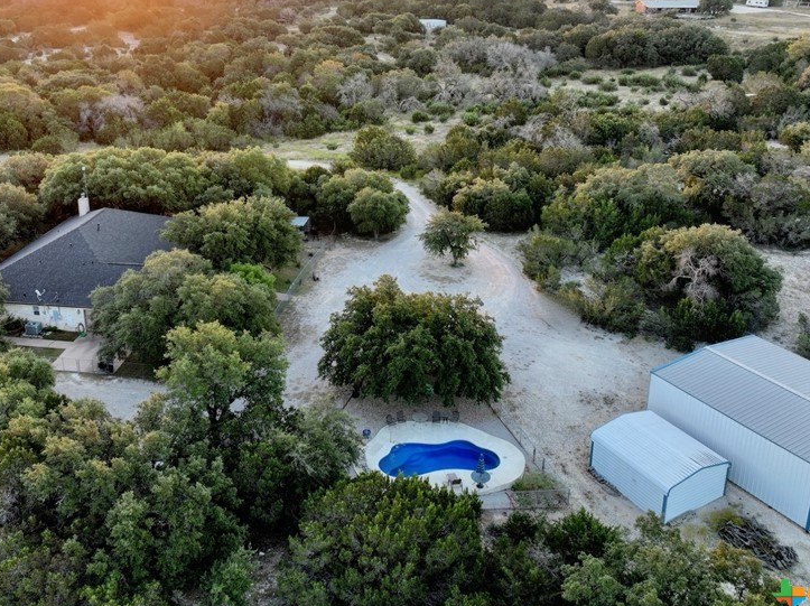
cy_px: 204
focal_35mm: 34
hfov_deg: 53.9
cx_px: 362
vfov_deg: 41.2
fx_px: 795
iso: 400
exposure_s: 1/240
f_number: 2.8
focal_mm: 12.29
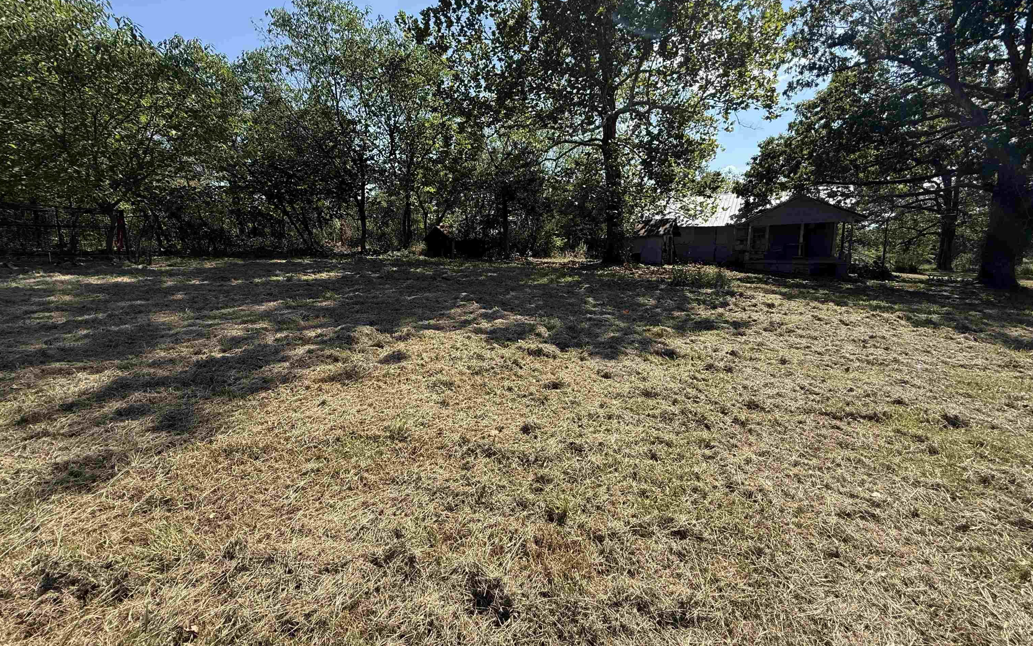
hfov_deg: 101.5
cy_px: 306
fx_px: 422
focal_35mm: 15
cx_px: 520
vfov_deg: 74.7
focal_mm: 2.22
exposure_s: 1/1259
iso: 64
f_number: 2.2
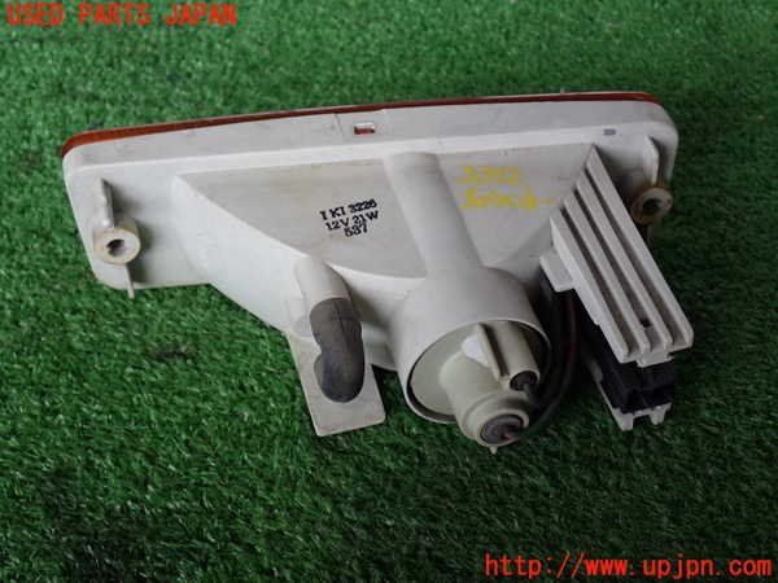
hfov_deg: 35.5
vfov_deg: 27.0
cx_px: 389
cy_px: 292
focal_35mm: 54
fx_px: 1214
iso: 200
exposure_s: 1/60
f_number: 3.3
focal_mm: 9.65
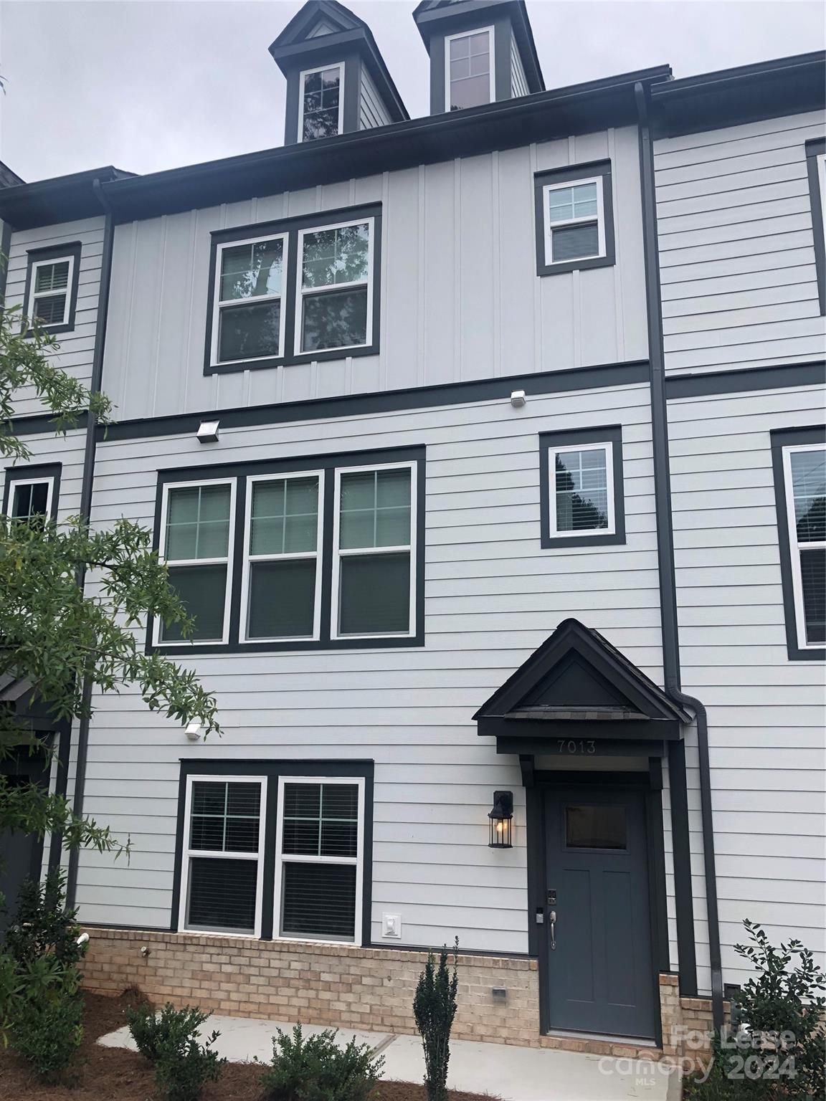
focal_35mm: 28
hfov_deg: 49.7
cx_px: 413
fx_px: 891
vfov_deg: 63.4
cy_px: 550
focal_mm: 3.99
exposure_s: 1/1091
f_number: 1.8
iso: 20
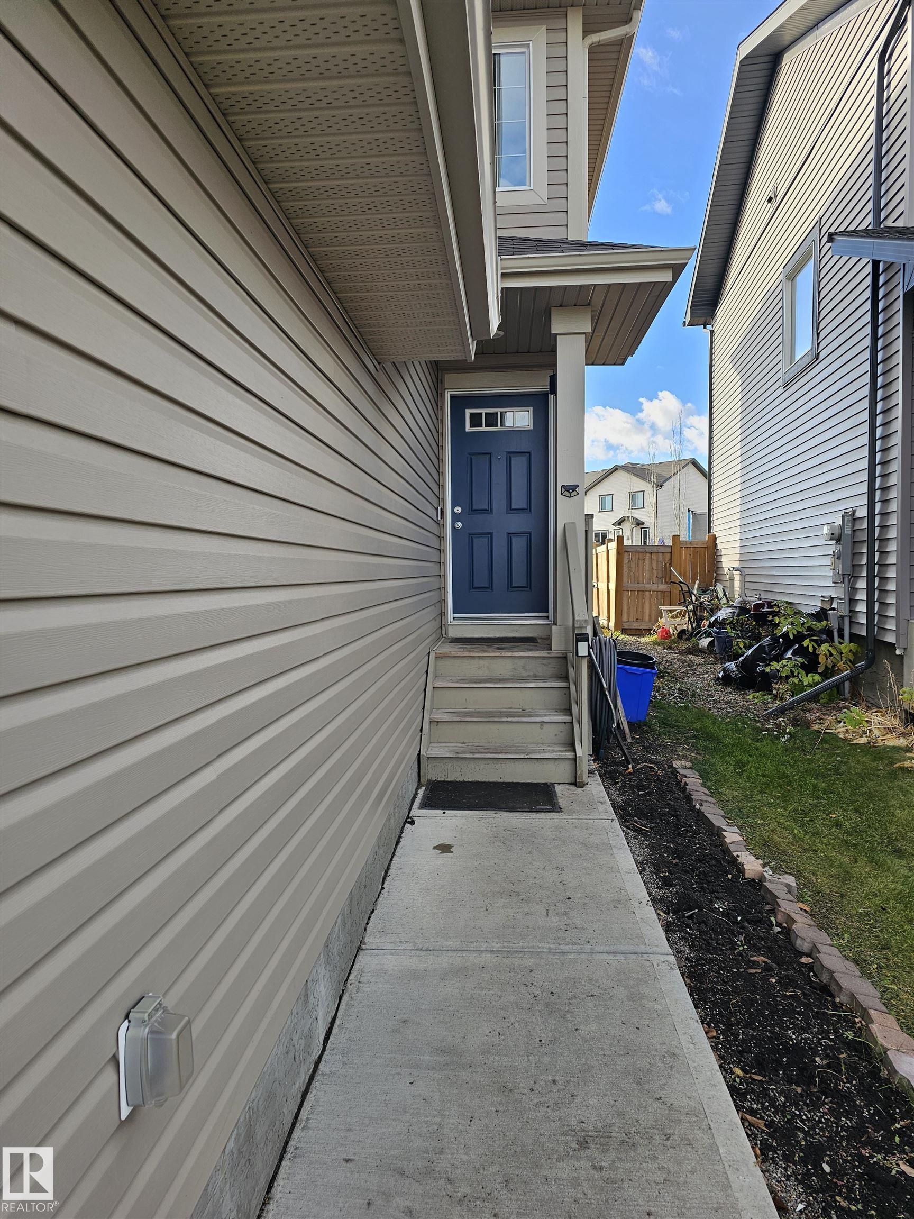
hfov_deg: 58.9
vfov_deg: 73.9
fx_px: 810
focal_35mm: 23
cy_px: 610
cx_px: 457
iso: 20
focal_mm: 6.3
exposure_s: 1/225
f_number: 1.7
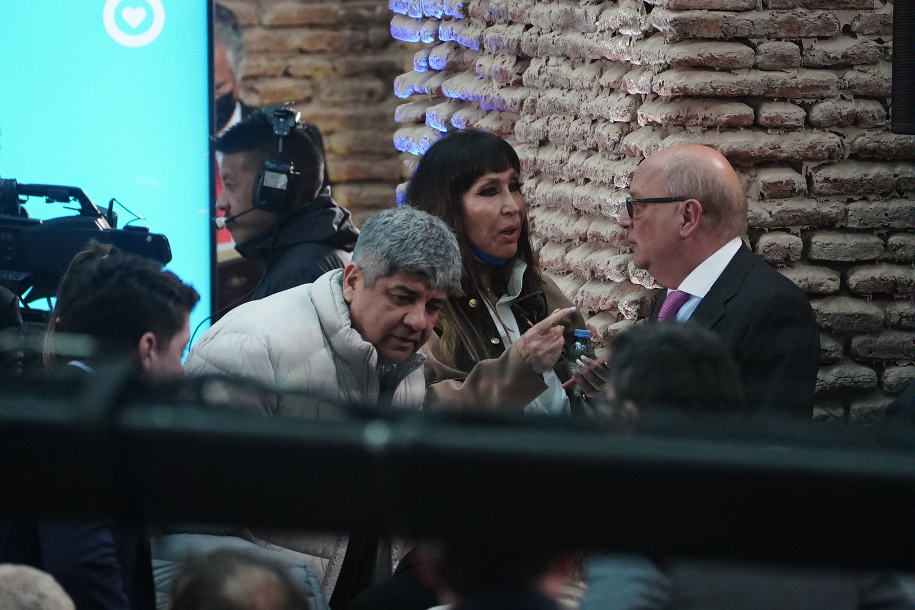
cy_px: 305
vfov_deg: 2.3
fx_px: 15249
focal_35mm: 600
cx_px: 458
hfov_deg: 3.4
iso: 8000
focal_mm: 400
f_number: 5.6
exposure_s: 1/640
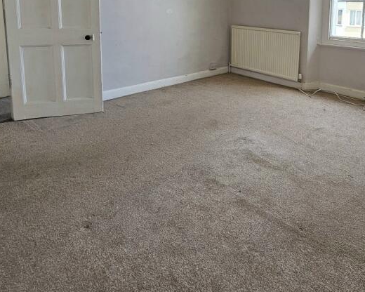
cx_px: 249
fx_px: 270
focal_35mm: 25
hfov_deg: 65.9
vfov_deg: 51.4
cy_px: 40
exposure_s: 1/50
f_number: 2.2
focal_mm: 2.2
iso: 50
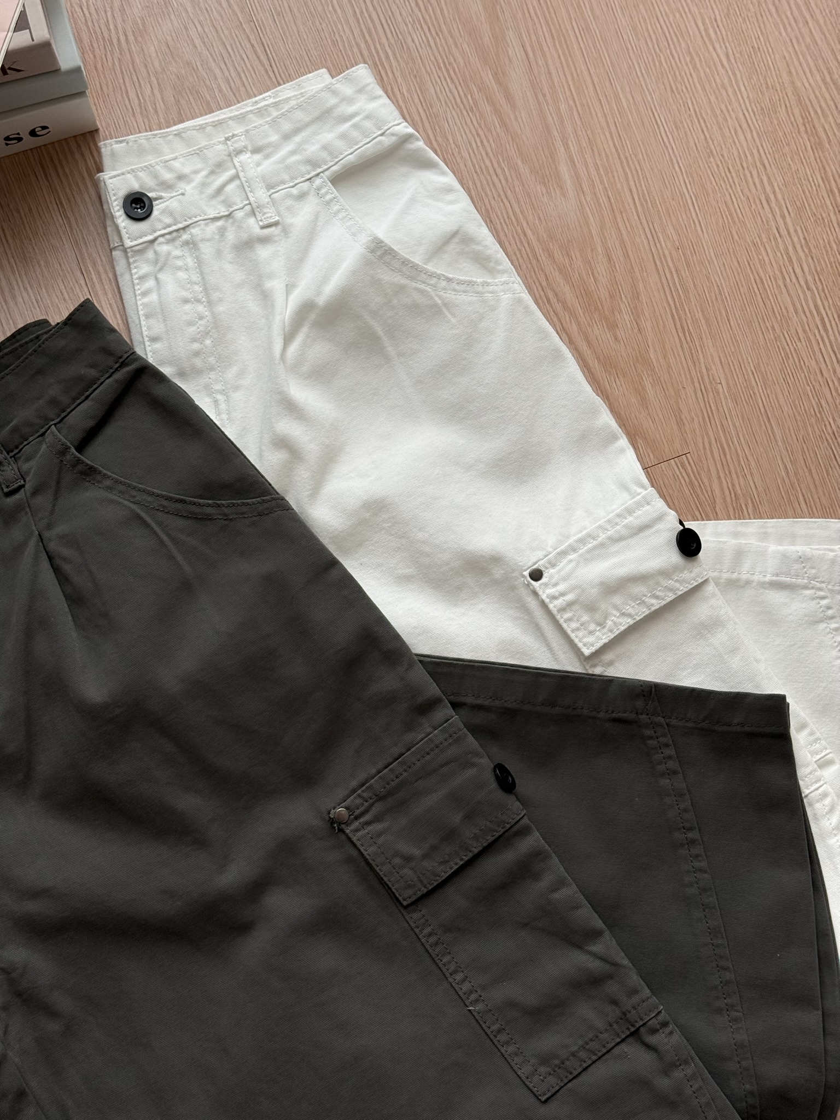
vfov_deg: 39.7
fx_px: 1553
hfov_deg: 30.3
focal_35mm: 48
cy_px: 560
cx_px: 420
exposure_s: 1/101
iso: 125
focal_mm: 6.76
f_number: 1.78
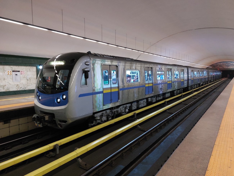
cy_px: 88
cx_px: 117
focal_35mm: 24
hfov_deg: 71.6
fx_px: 162
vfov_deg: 56.8
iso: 500
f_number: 1.8
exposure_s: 1/33
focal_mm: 5.23
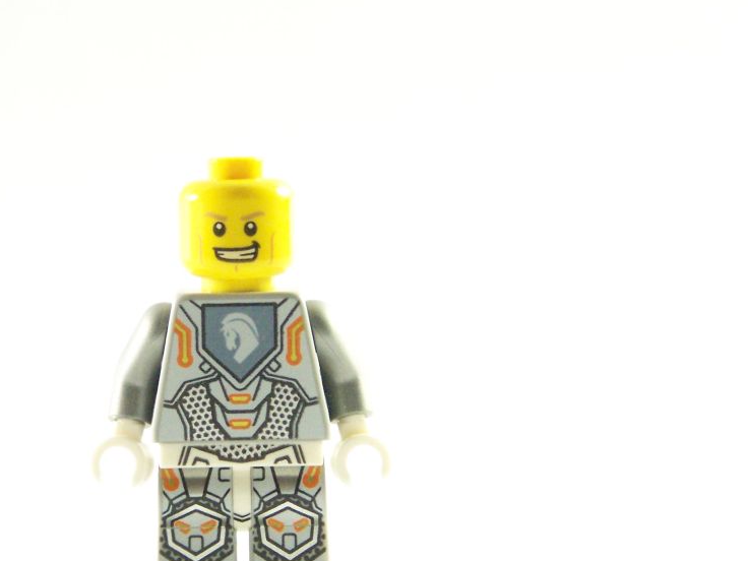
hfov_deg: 13.5
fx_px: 3155
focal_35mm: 146
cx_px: 250
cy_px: 349
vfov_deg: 10.2
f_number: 3.2
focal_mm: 17.5
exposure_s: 1/45
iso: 400
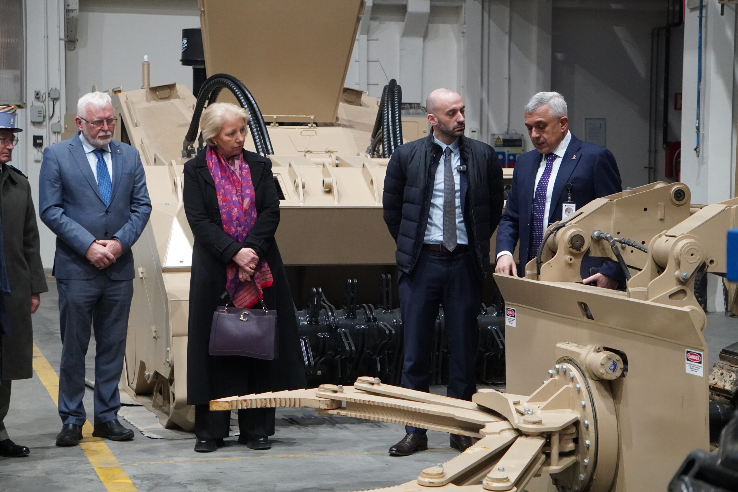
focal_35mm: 82
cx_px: 369
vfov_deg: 16.6
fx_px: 1691
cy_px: 246
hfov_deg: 24.6
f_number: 4.5
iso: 4000
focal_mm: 55
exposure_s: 1/100
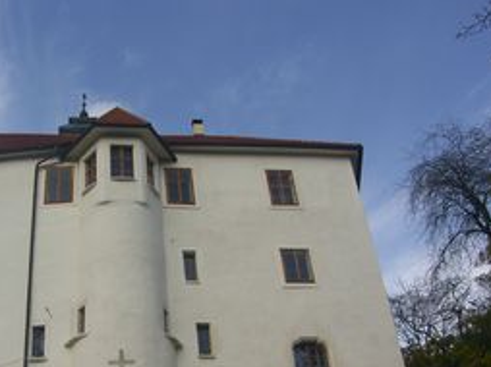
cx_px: 122
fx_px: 609
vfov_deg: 33.0
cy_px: 267
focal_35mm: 43
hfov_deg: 42.5
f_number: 5.6
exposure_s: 1/200
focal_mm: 7.4
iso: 50
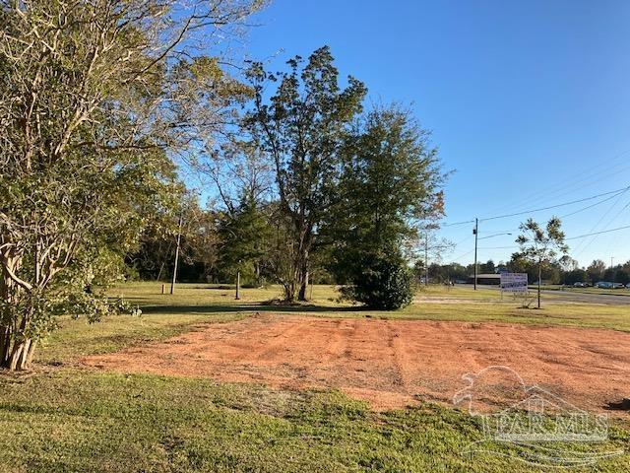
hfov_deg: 63.4
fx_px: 510
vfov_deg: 49.7
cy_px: 236
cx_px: 315
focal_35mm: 28
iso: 20
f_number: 1.8
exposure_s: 1/1116
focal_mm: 3.99
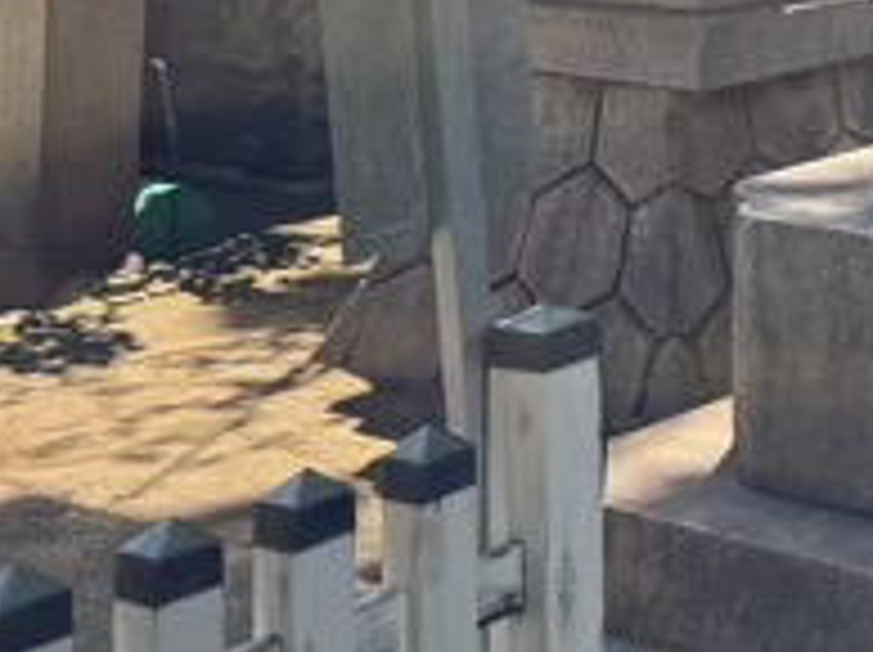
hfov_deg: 19.4
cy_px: -456
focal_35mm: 94
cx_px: 1107
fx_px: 2368
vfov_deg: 14.2
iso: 50
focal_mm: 5.96
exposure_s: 1/591
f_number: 1.6
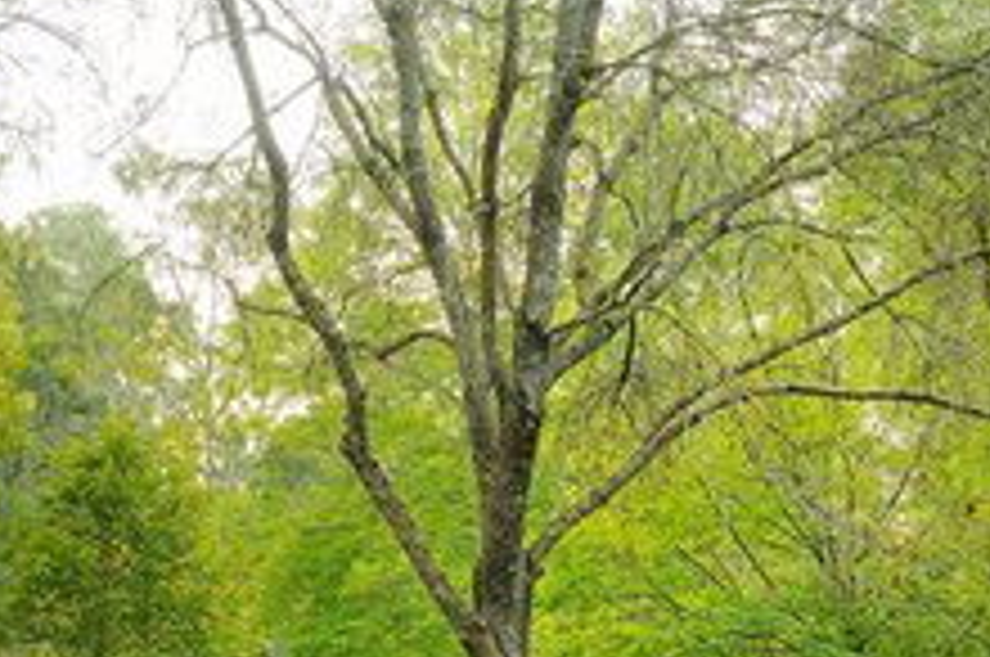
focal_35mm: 72
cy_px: 655
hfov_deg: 28.1
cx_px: 459
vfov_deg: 18.4
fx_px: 1977
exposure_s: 1/2.5
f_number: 11
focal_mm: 22
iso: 200
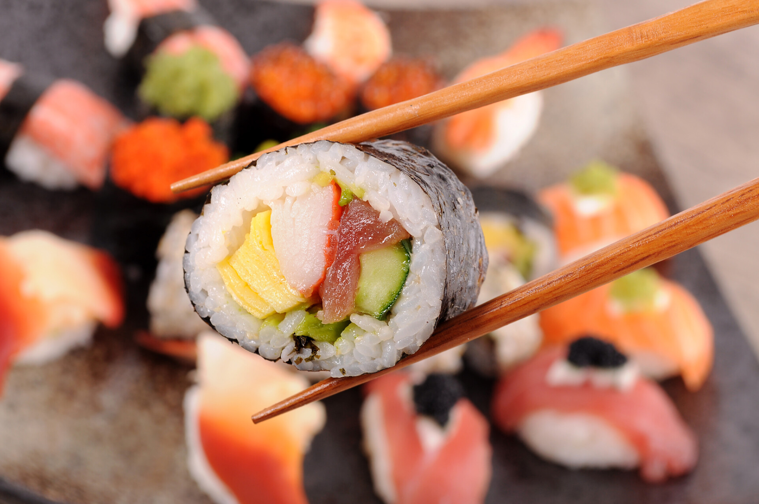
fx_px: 1579
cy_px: 252
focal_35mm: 75
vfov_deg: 18.1
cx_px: 380
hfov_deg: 27.0
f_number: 11
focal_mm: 50
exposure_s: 1/125
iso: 200
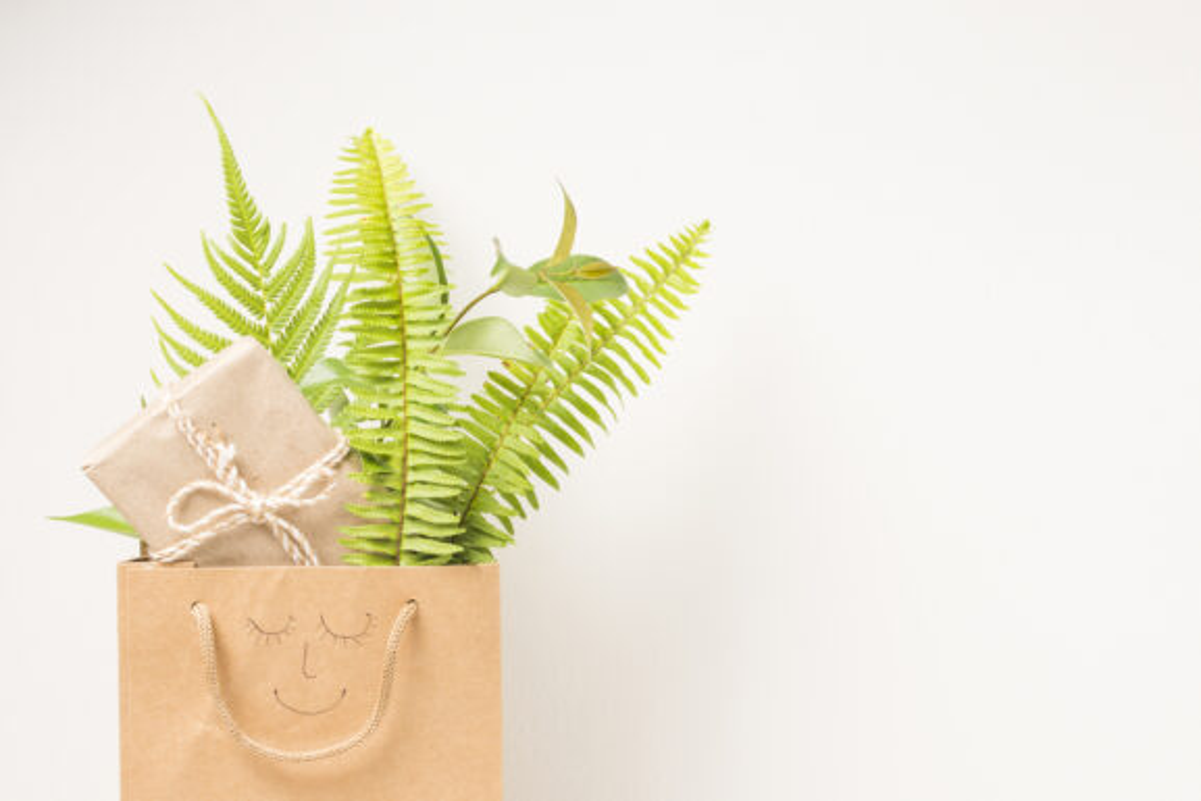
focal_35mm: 52
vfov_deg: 25.8
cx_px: 600
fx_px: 1752
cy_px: 400
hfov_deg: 37.8
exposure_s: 1/160
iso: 320
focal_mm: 35
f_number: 7.1
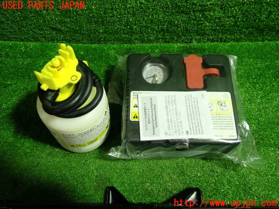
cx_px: 140
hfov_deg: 60.0
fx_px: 242
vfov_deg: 46.8
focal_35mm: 30
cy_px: 104
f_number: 2.3
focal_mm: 5.4
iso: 200
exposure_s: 1/30
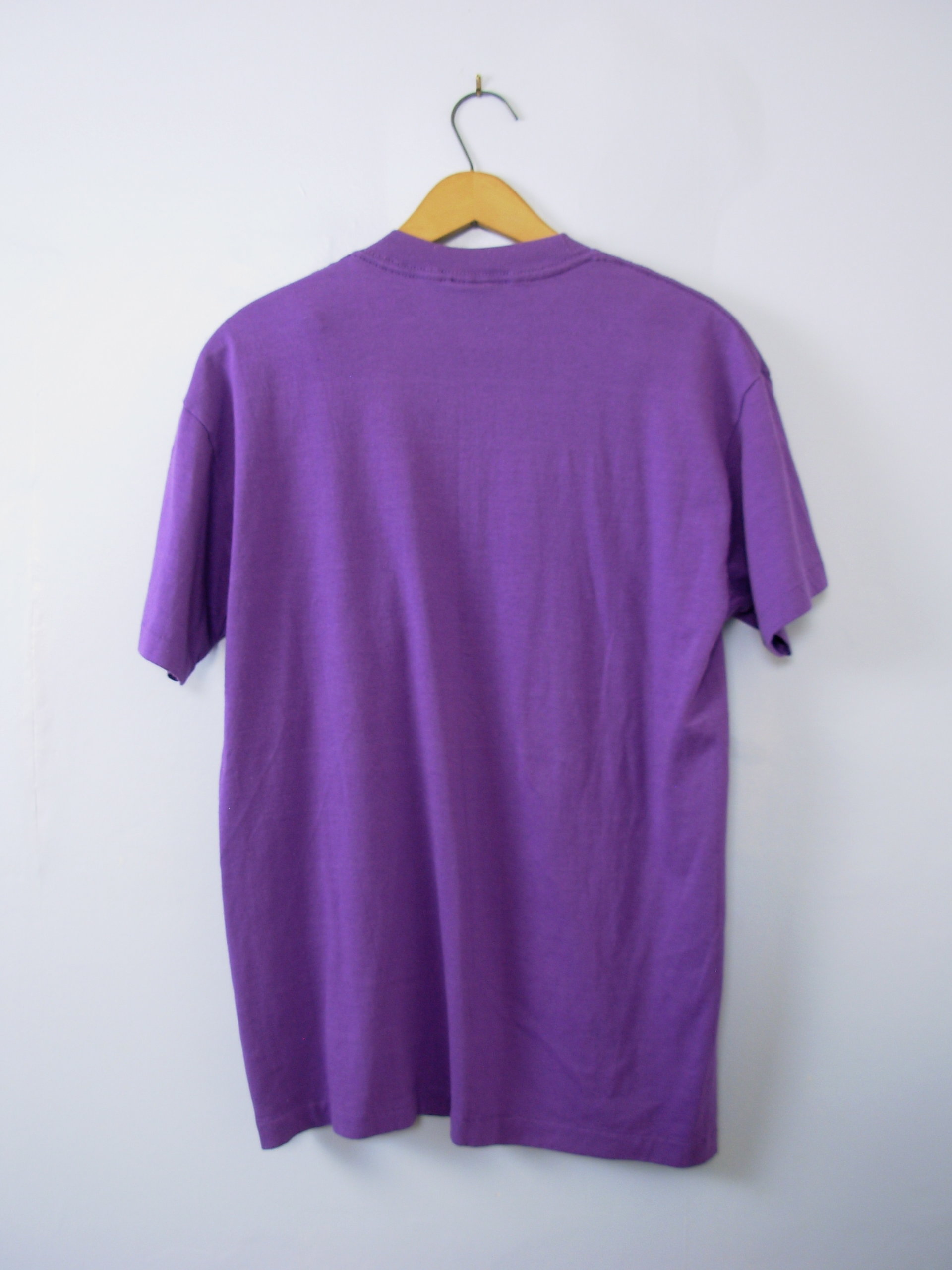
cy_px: 635
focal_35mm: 38
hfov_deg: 37.7
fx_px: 1393
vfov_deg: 49.0
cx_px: 476
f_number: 2.9
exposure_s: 1/9
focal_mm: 6.3
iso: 50
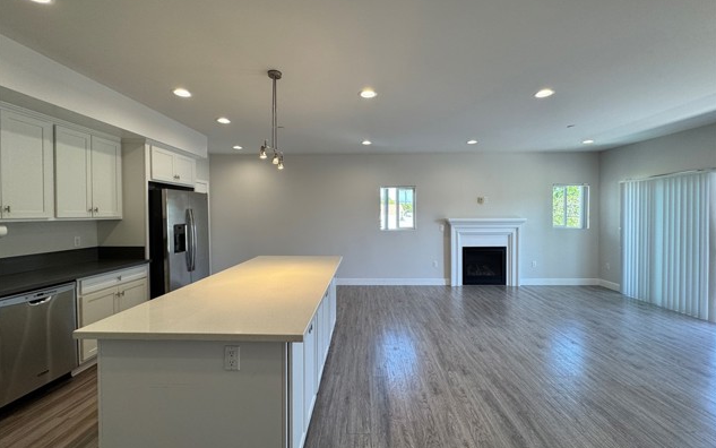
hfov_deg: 101.4
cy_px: 218
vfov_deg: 74.8
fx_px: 293
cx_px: 357
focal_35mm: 15
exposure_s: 1/120
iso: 100
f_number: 2.2
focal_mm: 2.22
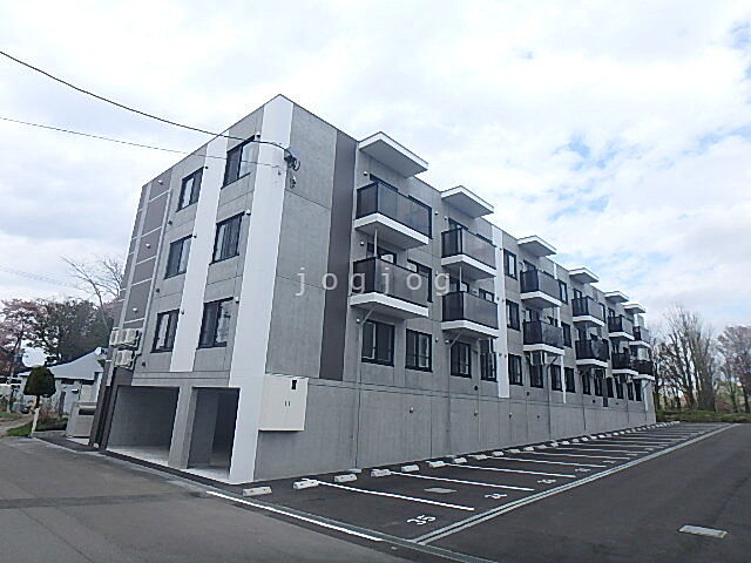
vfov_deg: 63.4
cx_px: 376
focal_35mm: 21
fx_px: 456
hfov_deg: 79.0
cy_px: 282
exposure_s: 1/1000
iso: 125
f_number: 3.5
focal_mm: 3.7
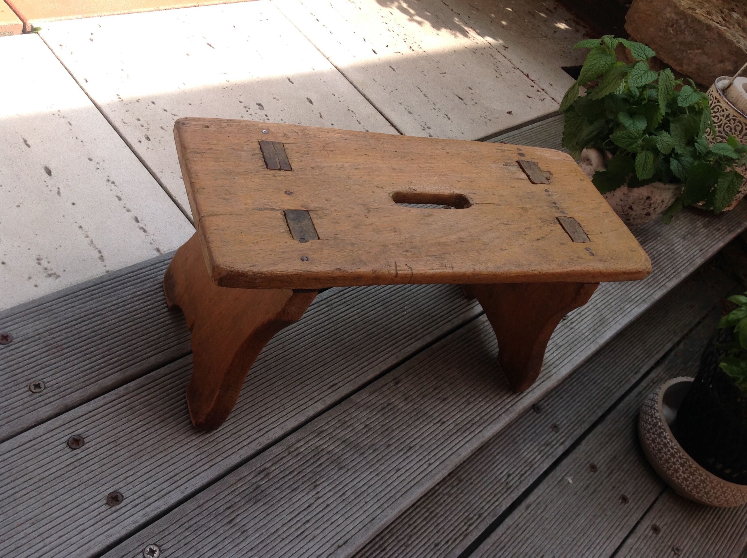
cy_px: 279
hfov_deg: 52.7
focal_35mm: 35
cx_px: 374
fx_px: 754
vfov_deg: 40.6
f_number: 2.4
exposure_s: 1/703
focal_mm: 4.28
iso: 50
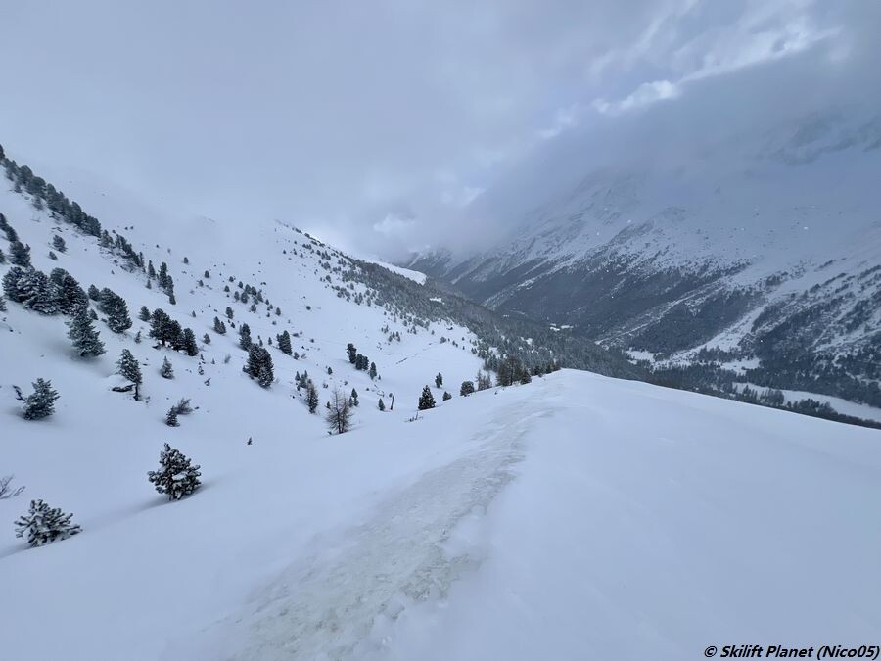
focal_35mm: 13
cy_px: 330
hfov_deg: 106.2
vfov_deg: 89.9
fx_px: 331
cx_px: 440
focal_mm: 1.57
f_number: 1.8
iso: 32
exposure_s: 1/3125
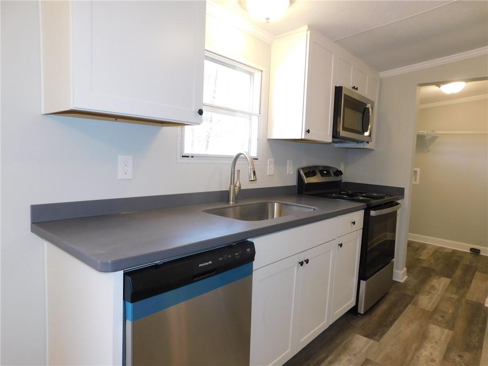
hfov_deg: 73.9
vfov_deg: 58.9
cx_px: 244
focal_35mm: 23
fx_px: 324
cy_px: 183
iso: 160
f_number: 3
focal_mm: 4
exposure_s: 1/30
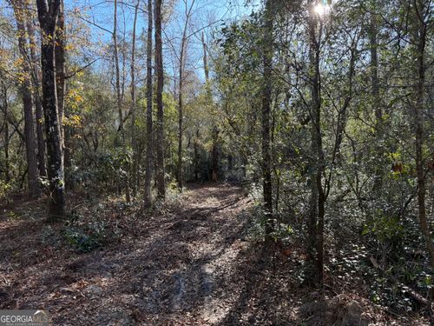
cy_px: 163
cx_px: 217
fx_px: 301
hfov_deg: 71.6
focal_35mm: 24
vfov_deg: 56.8
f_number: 1.78
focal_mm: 6.76
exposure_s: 1/330
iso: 80
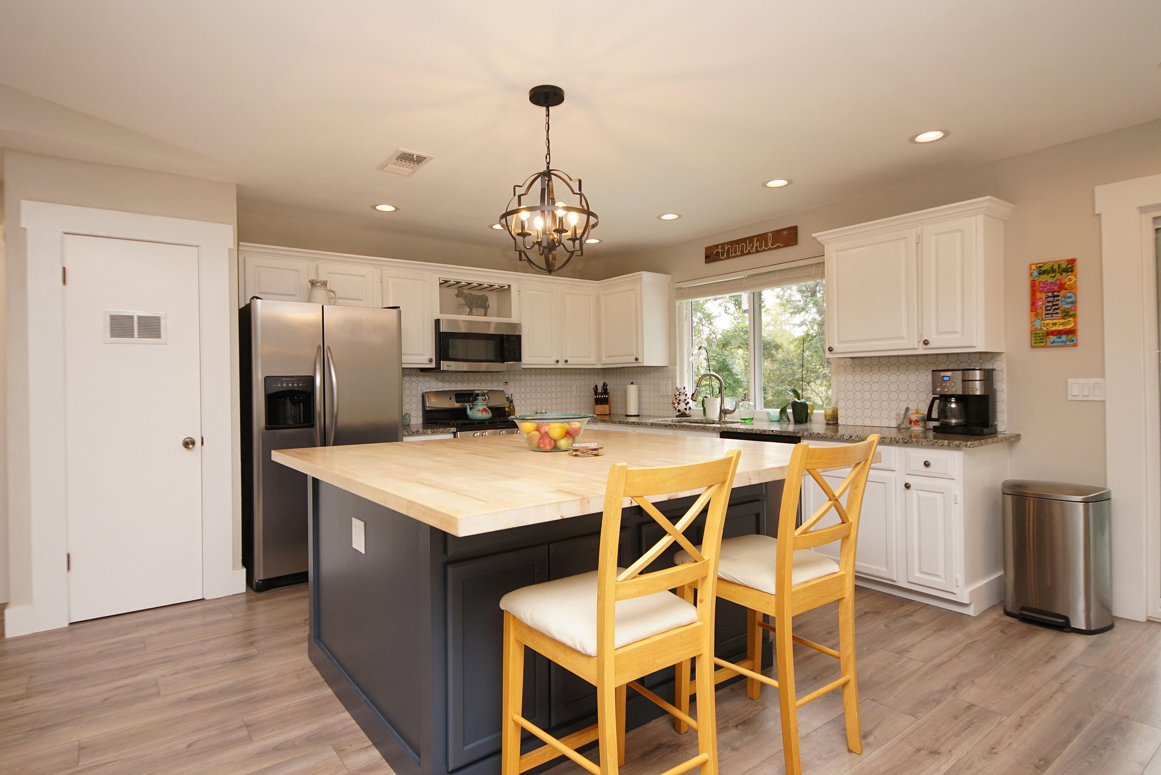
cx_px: 580
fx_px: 581
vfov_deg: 67.4
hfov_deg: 90.0
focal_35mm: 18
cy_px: 388
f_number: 5
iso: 320
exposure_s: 1/60
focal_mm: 12
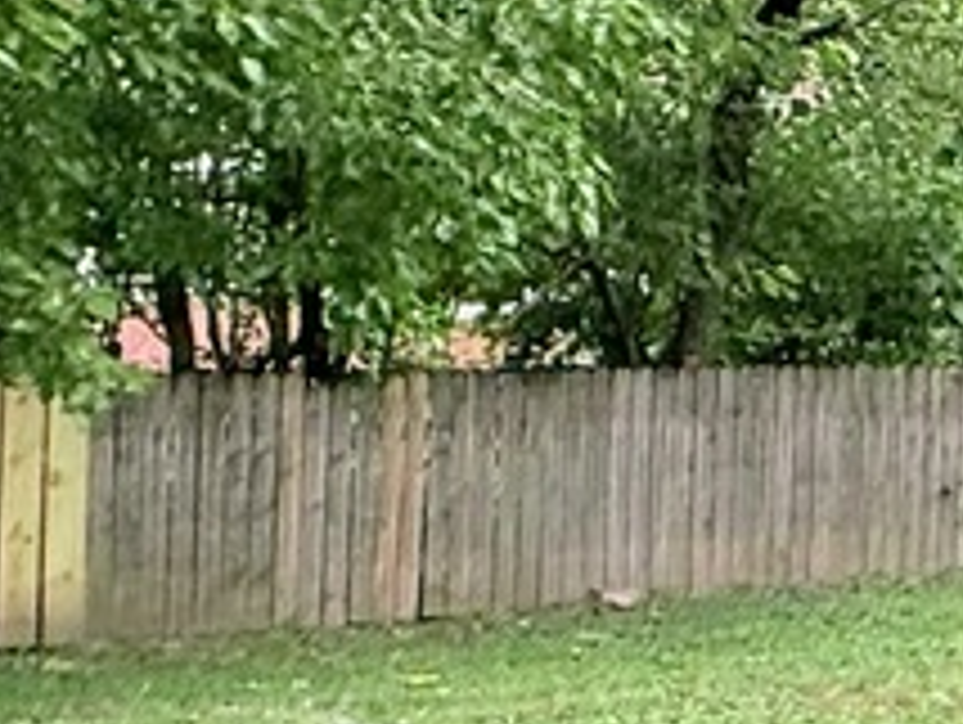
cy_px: 283
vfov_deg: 15.7
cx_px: 2430
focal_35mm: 94
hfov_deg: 13.6
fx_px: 2618
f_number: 2.2
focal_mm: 2.22
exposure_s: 1/210
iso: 64
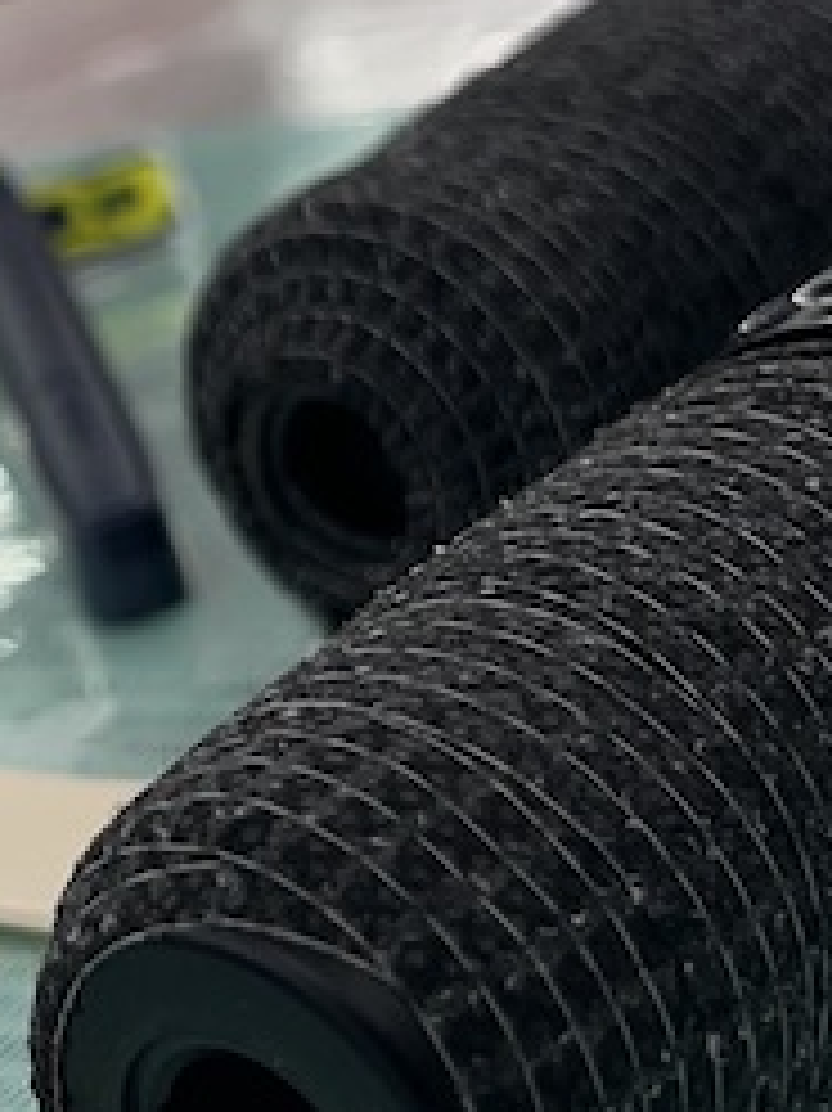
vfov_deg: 18.2
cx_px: -148
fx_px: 3464
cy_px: 527
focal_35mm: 108
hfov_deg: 13.3
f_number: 1.5
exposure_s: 1/100
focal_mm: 5.7
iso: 50
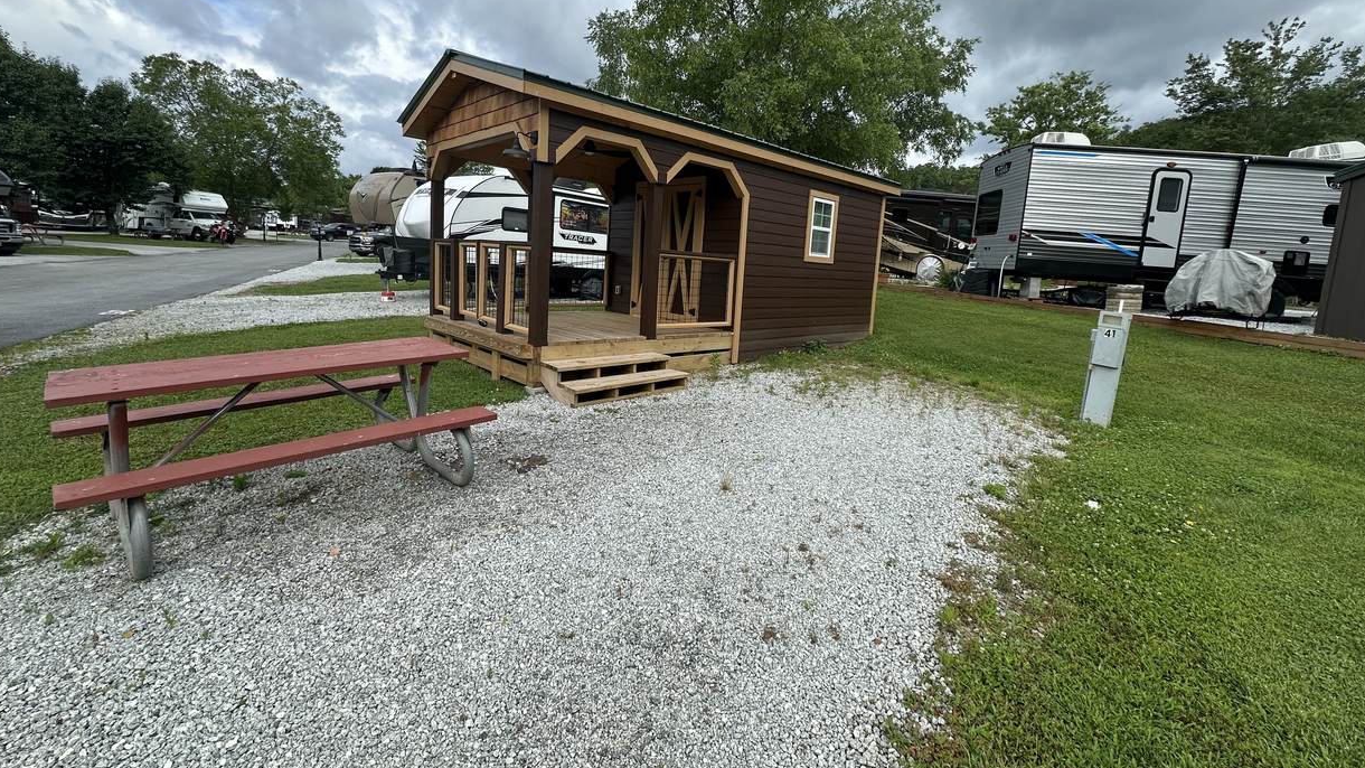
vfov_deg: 66.7
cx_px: 702
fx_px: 579
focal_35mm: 16
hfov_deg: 99.3
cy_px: 328
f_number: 2.2
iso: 40
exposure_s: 1/779
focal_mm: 2.22
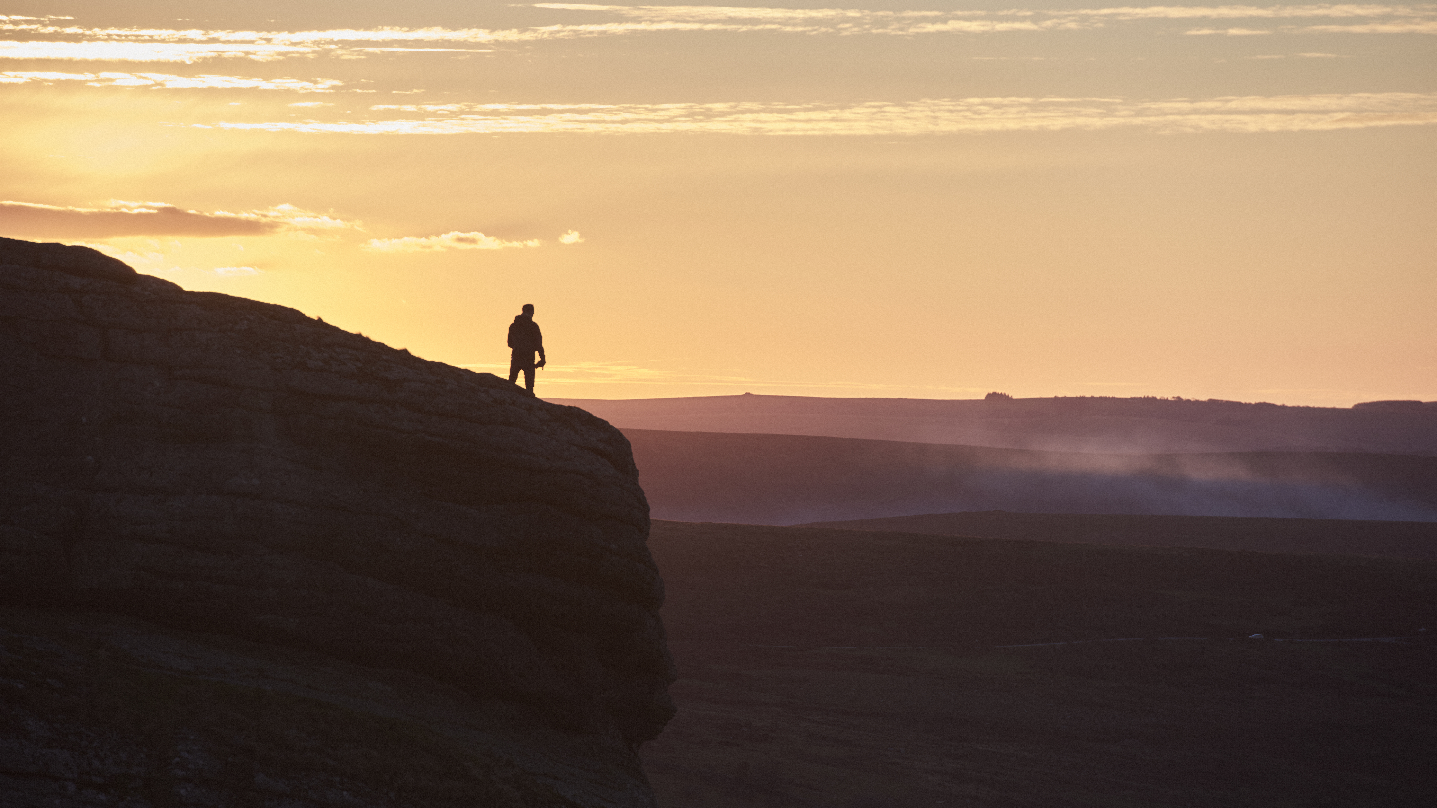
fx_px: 8002
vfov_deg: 5.8
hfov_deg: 10.3
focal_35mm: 210
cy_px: 360
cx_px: 720
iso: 200
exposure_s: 1/250
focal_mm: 200
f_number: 5
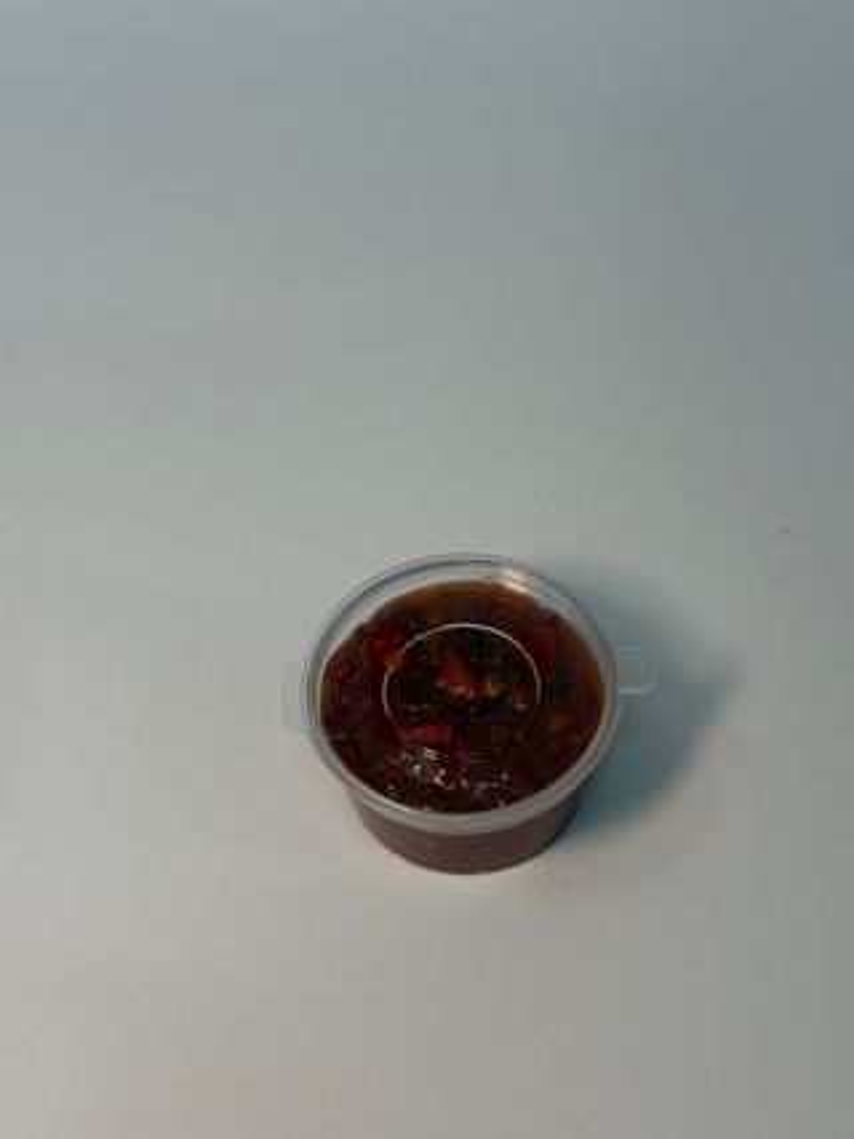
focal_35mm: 48
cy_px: 570
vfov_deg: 39.7
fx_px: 1580
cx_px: 427
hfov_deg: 30.3
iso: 64
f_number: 1.78
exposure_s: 1/282
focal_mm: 6.76
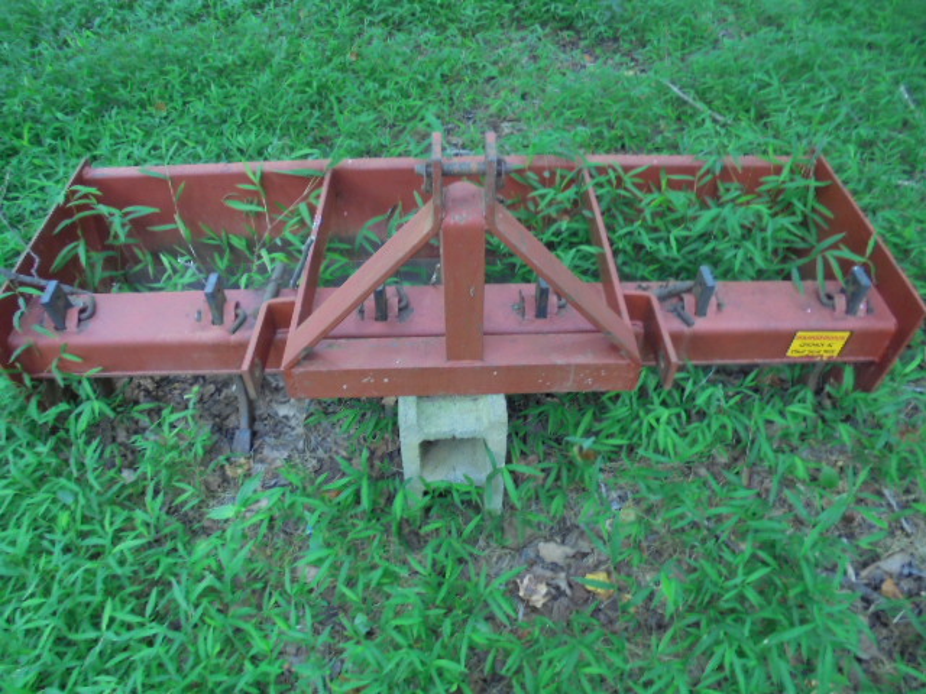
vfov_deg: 53.1
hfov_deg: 67.3
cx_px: 463
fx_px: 696
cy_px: 347
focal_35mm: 26
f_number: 3.5
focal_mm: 4.6
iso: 200
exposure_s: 1/40
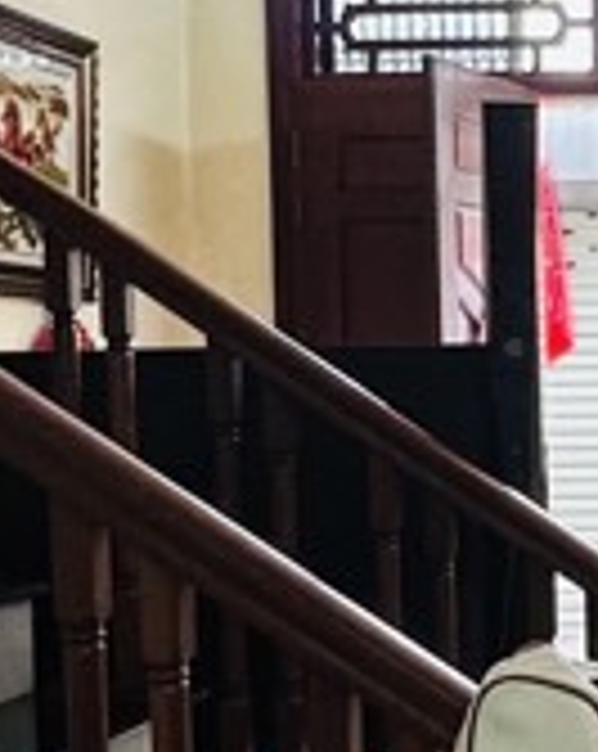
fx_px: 1863
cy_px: 455
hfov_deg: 16.4
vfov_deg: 22.7
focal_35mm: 84
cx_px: 935
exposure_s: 1/100
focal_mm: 2.22
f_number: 2.2
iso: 160
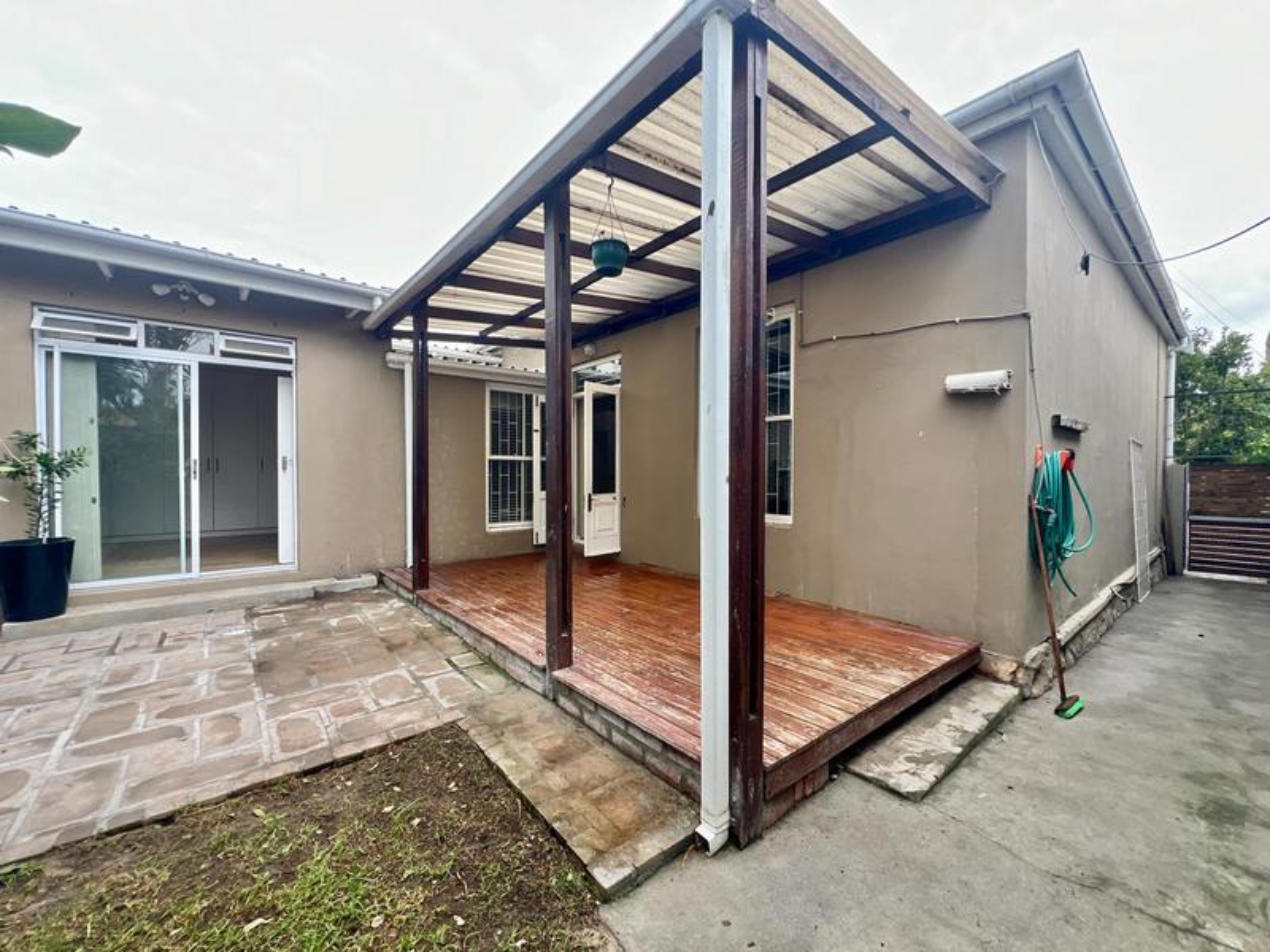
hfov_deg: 106.2
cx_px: 635
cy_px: 476
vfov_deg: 89.9
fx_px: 477
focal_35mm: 13
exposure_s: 1/195
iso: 32
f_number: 1.8
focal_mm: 1.57
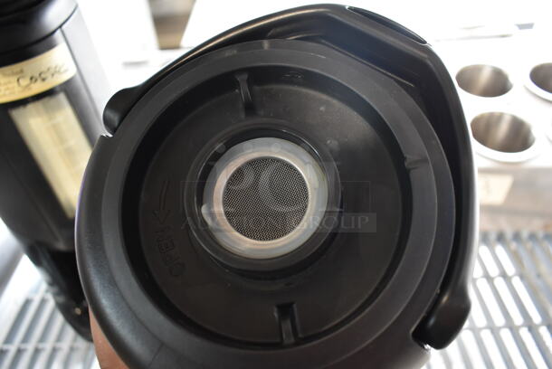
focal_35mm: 27
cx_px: 276
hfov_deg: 67.3
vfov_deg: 48.0
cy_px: 184
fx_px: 414
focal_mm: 18
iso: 1100
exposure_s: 1/30
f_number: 3.5
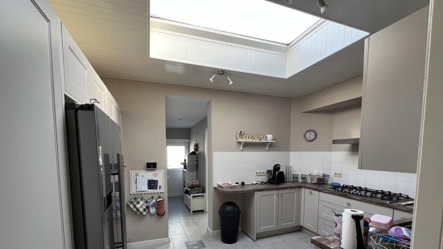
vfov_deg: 68.3
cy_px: 168
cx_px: 215
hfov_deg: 103.0
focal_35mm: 15
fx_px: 176
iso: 100
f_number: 1.8
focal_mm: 1.57
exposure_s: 1/99
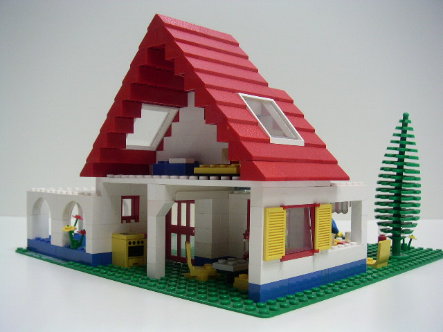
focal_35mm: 38
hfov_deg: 49.0
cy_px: 166
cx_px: 222
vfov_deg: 37.7
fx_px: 486
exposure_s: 1/10
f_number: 2.8
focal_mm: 6
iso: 100
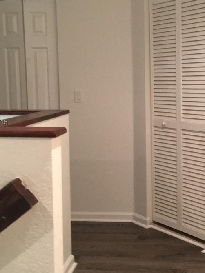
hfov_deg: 27.6
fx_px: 410
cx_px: 156
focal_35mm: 52
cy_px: 123
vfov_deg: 36.8
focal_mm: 4.15
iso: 200
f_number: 2.2
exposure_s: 1/20
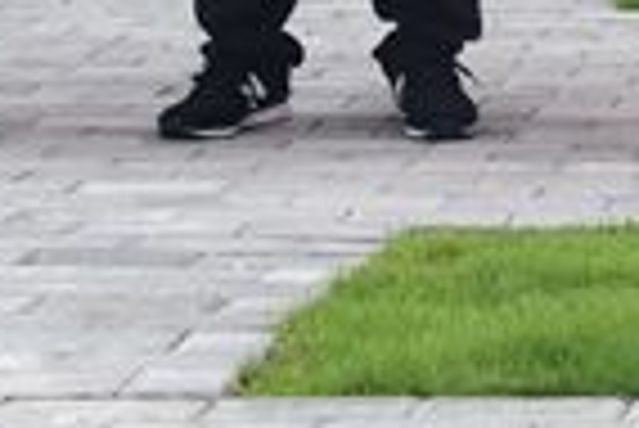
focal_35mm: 191
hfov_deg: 10.0
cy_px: -565
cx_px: 1228
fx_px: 3394
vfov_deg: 6.8
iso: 1000
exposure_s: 1/500
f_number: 11
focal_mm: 34
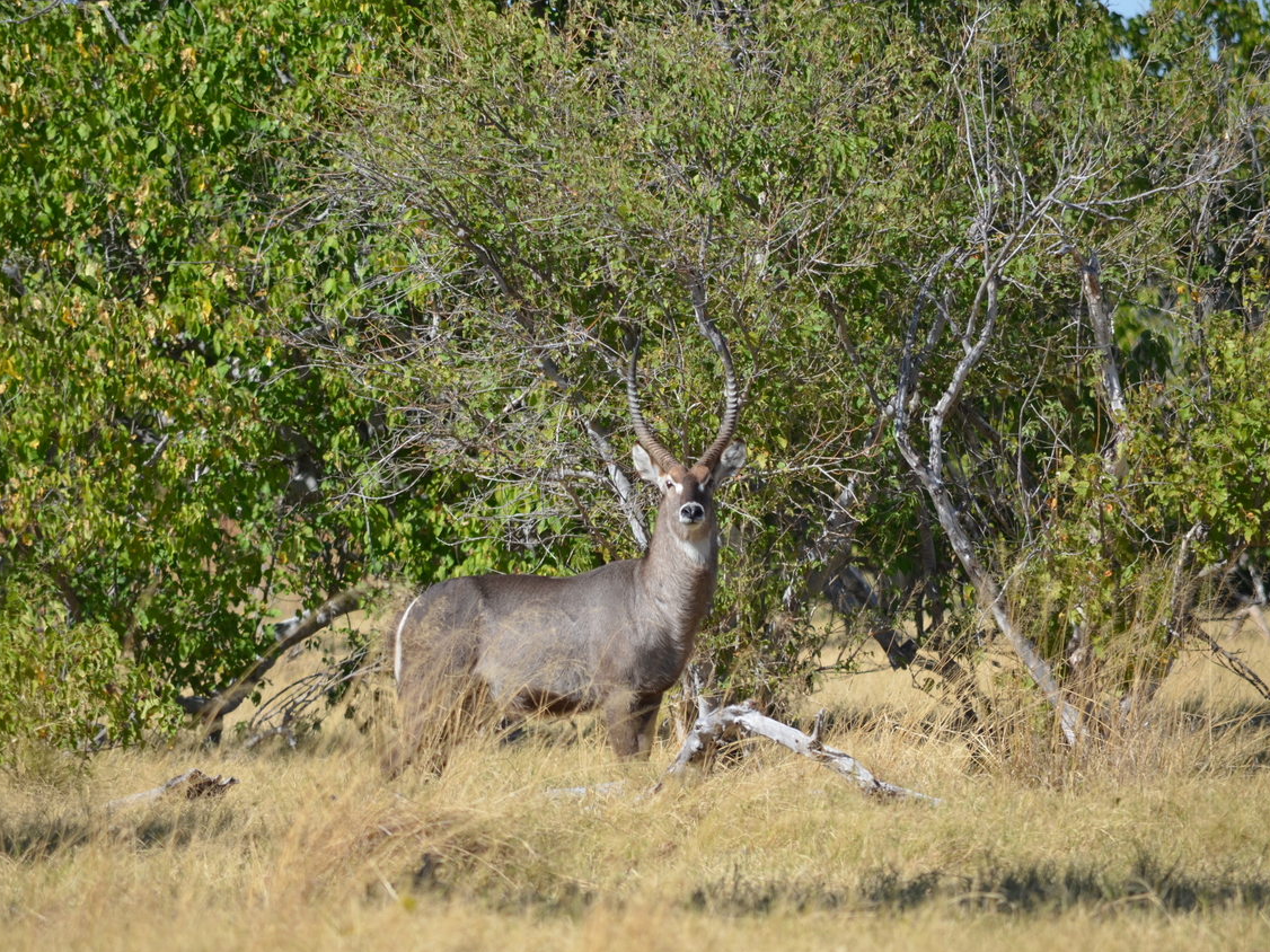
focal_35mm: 491
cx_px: 596
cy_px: 477
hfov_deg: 4.0
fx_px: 18010
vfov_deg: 3.0
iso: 200
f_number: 6.3
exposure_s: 1/640
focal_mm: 300
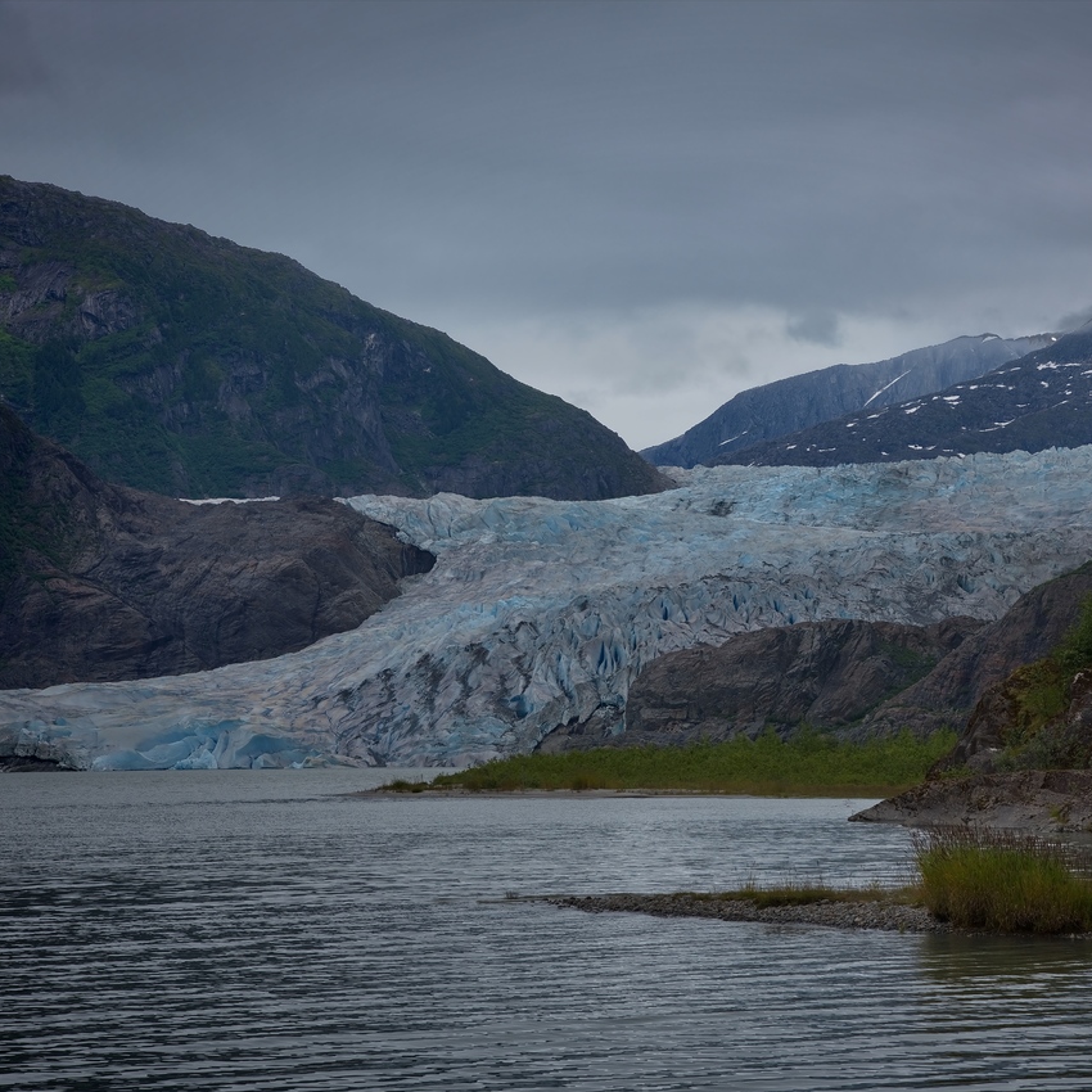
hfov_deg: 18.1
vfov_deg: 18.1
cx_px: 739
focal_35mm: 96
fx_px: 3426
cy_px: 547
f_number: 9
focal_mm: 75
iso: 100
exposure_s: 1/320
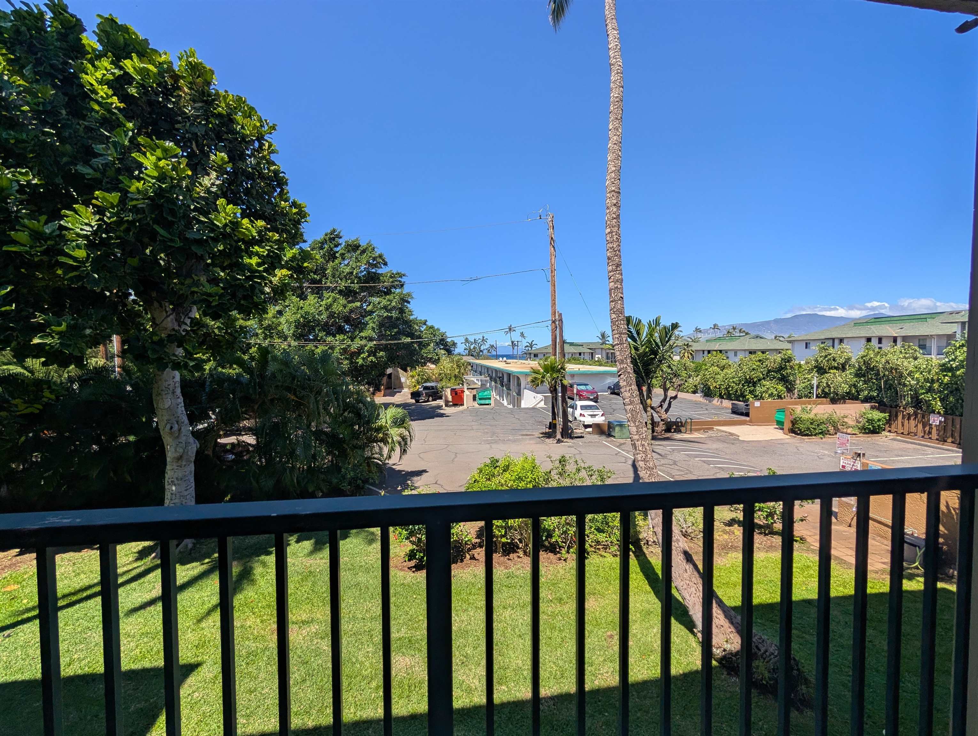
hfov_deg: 110.5
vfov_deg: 94.6
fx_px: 340
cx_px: 489
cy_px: 368
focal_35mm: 12
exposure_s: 1/2252
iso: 54
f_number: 1.7
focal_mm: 2.02
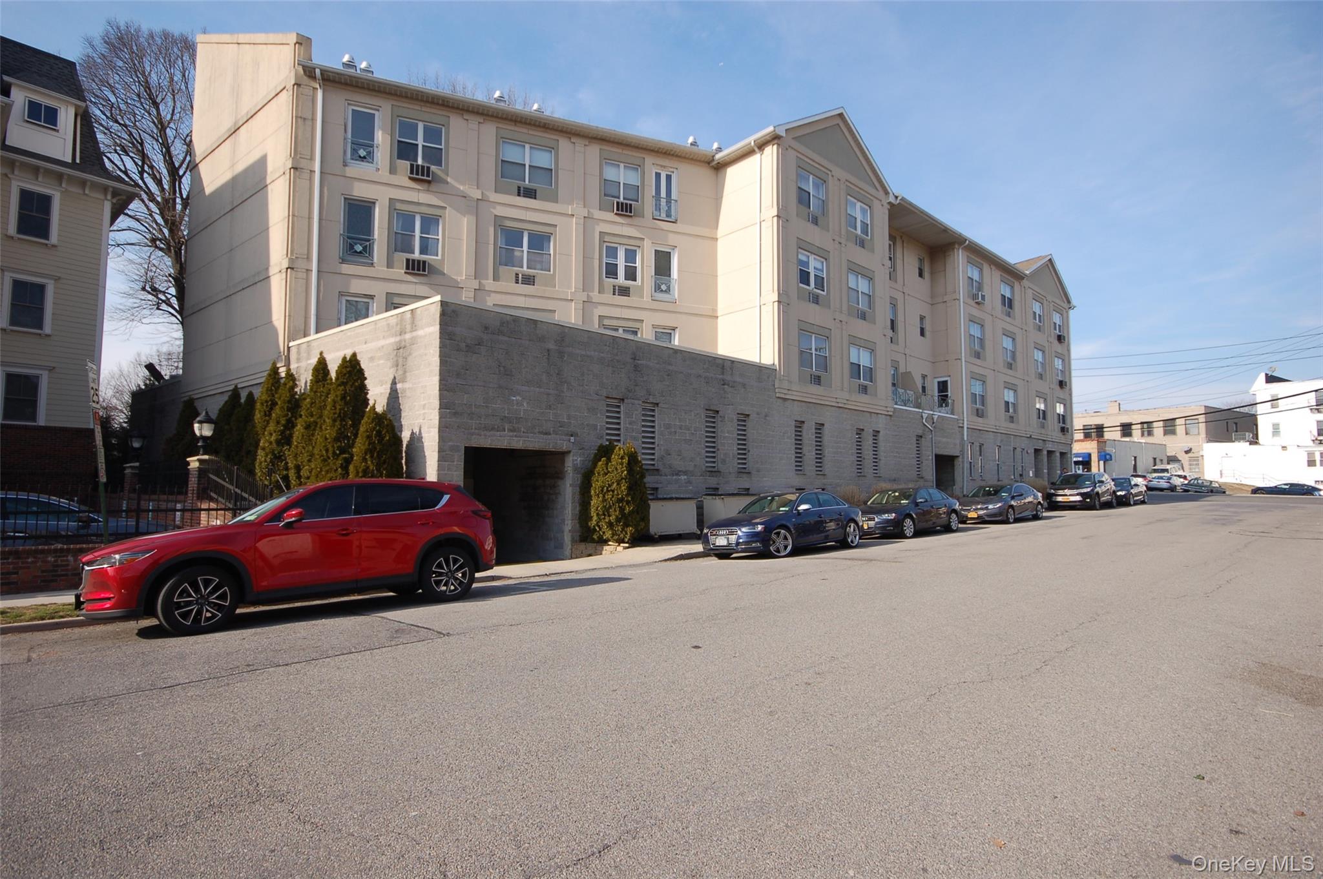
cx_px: 662
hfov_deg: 90.1
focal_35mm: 18
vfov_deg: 67.3
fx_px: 661
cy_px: 440
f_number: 8
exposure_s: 1/250
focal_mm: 12
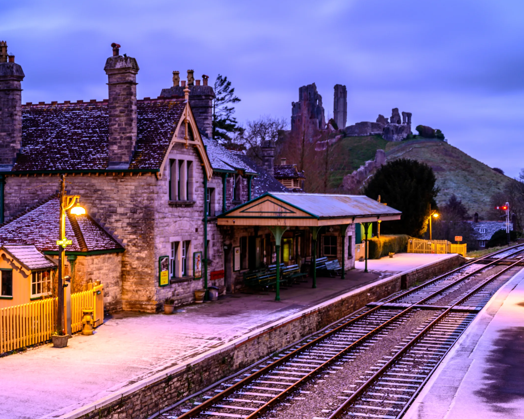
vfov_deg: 29.1
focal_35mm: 52
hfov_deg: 36.0
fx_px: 806
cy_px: 210
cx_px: 232
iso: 100
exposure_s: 8
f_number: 4.5
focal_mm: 46
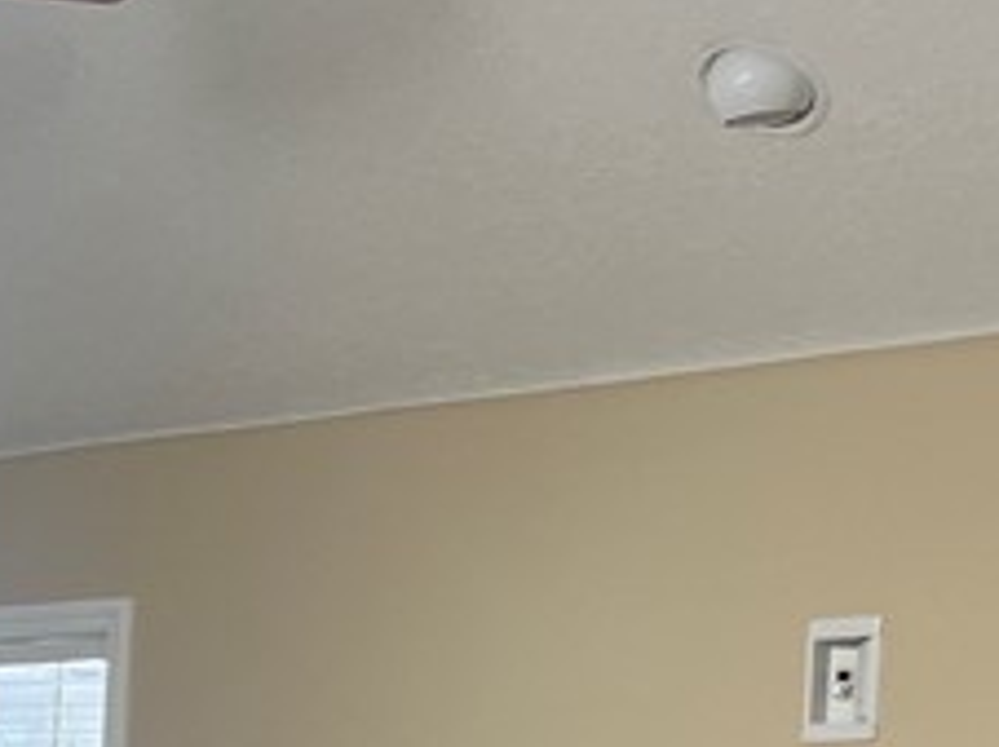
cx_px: -623
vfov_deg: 11.9
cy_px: 1180
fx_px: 3402
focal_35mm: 118
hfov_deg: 15.1
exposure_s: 1/60
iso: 80
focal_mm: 5.1
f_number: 1.6
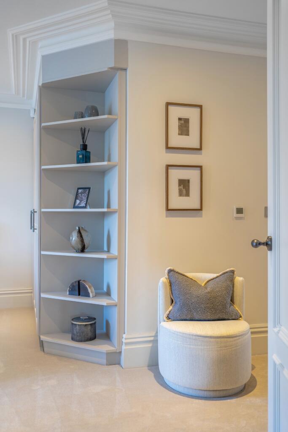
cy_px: 216
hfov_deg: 42.3
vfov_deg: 60.3
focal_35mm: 31
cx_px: 144
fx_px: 372
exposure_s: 1/10
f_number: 4
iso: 100
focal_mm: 31
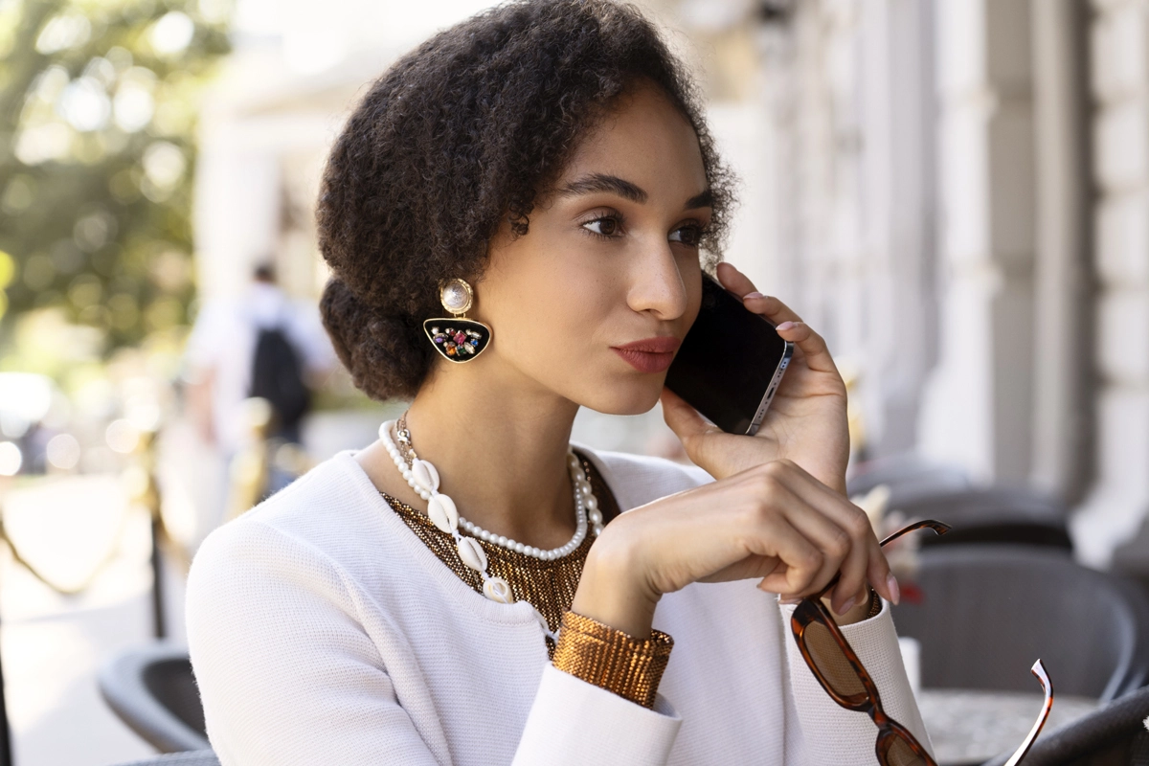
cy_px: 383
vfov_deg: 14.6
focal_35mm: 94
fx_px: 3000
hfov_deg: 21.7
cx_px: 574
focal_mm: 94
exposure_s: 1/250
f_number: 4.5
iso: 320
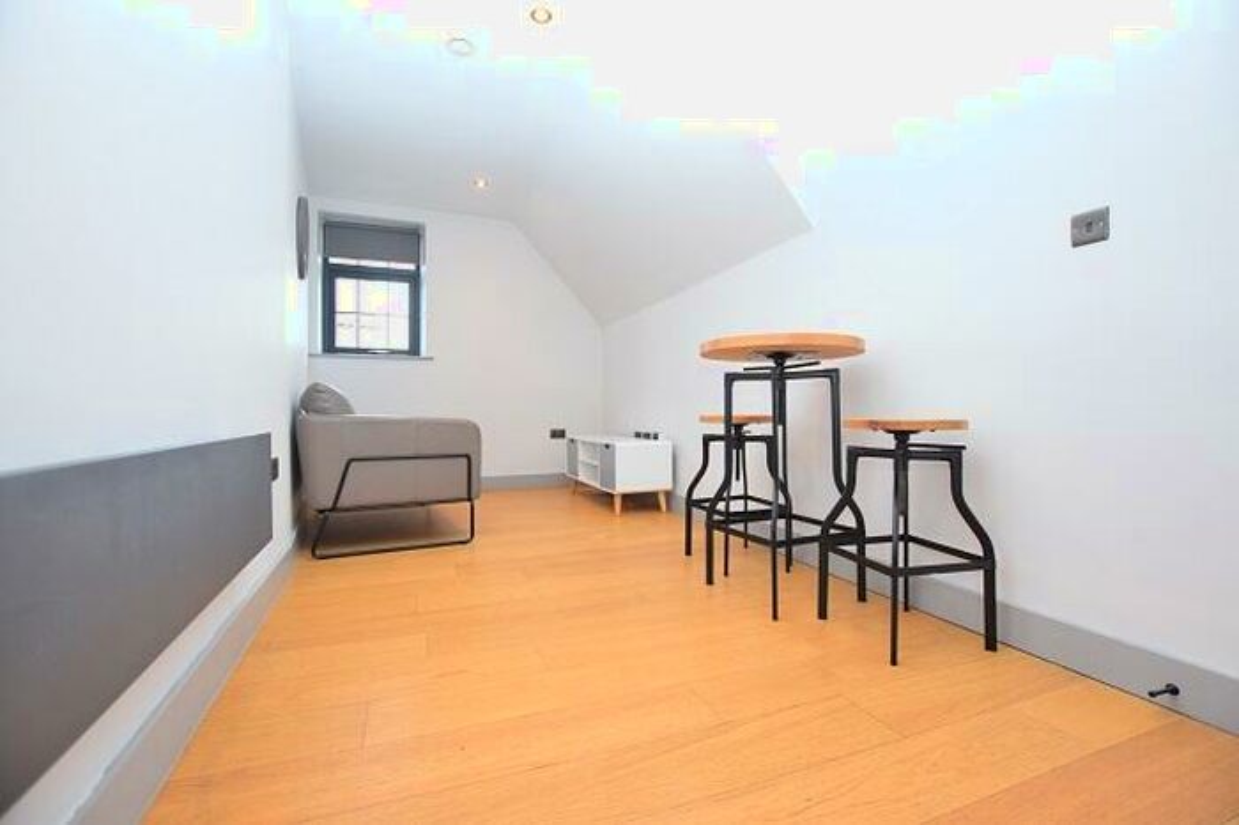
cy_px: 412
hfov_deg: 100.4
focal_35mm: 15
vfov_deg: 77.3
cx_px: 620
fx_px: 516
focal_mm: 10
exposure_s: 1/80
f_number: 4.5
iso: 800
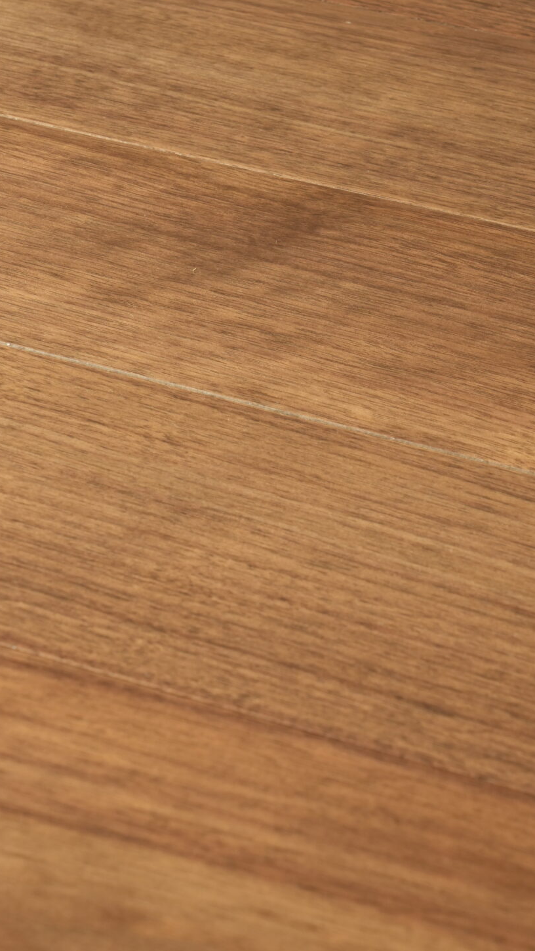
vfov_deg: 11.1
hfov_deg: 6.3
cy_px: 418
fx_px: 4893
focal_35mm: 194
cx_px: 285
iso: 400
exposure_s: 8
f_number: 20
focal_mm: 105
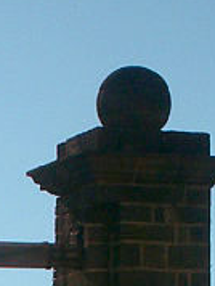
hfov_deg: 3.3
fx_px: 3709
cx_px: -44
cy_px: 688
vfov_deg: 4.3
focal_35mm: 449
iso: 50
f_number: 7.8
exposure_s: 1/320
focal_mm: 14.7
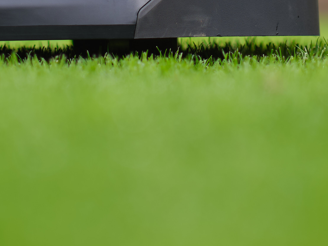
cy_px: -230
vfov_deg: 4.3
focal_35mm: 344
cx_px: 166
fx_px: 3260
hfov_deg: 5.8
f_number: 1.7
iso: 100
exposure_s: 1/500
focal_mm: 80
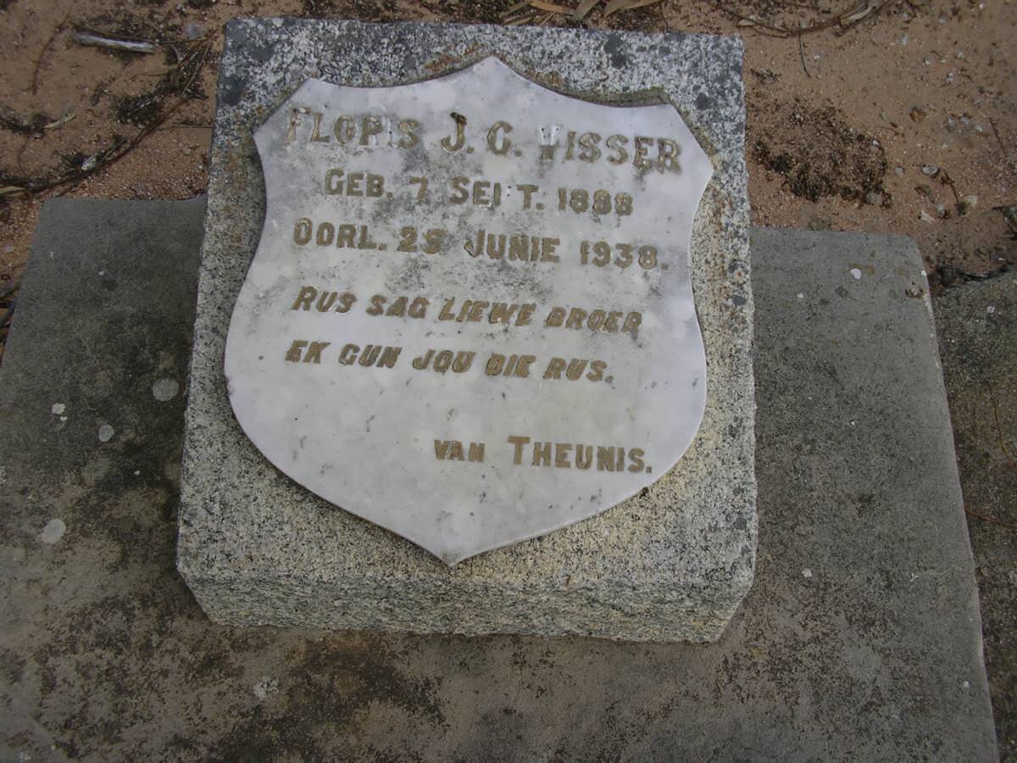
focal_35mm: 38
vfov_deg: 37.7
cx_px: 508
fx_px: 1116
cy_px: 382
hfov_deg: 49.0
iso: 50
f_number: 4.1
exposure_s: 1/250
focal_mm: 5.8
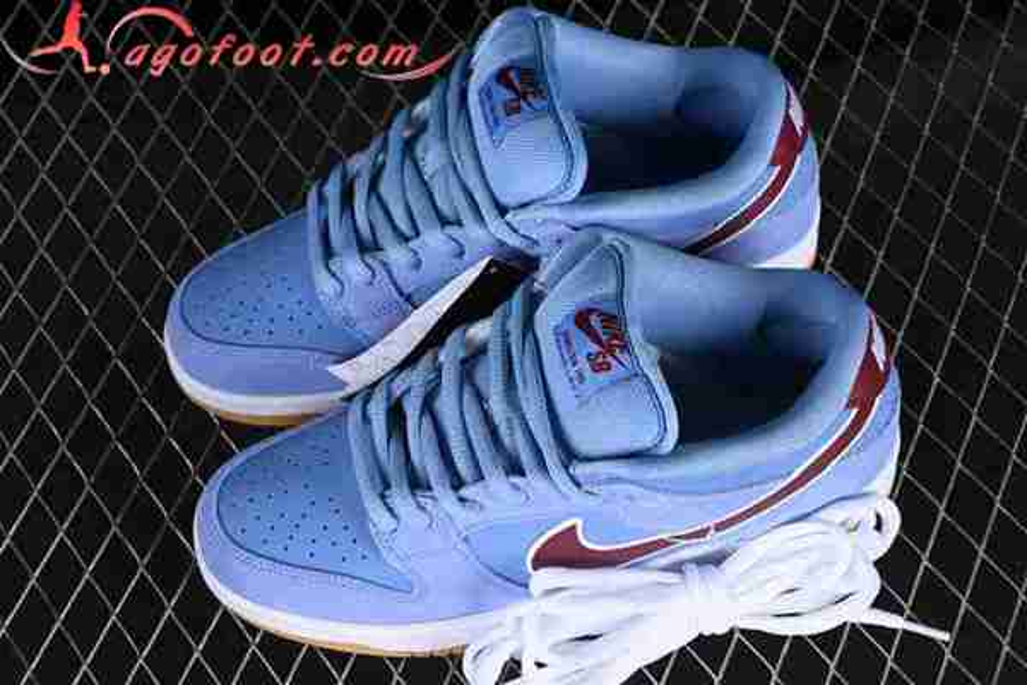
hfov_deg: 27.0
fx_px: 2139
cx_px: 514
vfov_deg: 18.2
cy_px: 342
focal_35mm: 75
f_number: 7.1
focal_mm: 50
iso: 160
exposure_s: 1/80
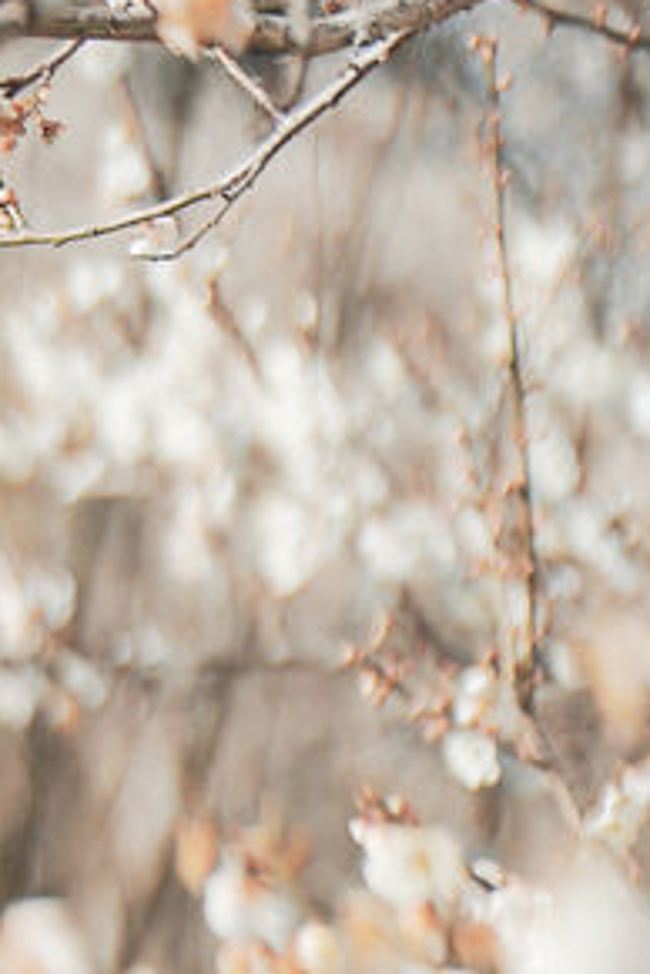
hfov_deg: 4.3
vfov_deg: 6.3
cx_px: -1022
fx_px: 8368
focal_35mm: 309
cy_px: 2648
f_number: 1.2
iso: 100
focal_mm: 50
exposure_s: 1/6400
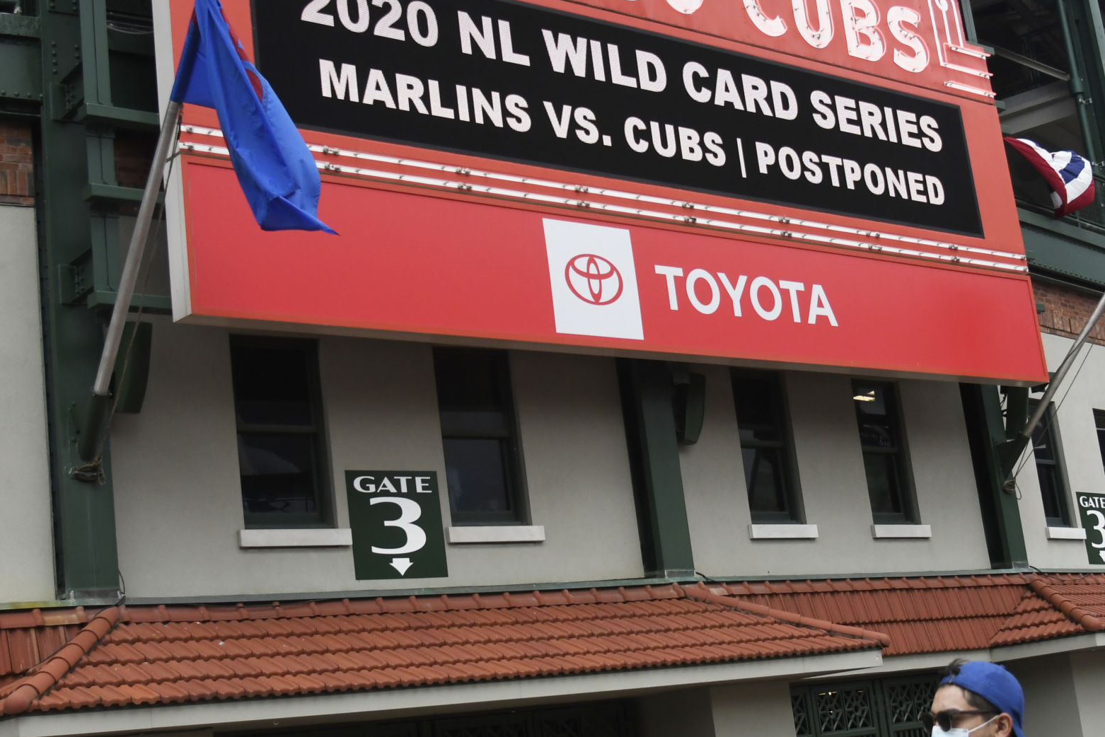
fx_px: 1811
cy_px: 296
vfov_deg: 23.0
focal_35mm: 59
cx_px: 601
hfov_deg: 33.9
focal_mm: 24
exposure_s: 1/2500
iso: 720
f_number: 4.5
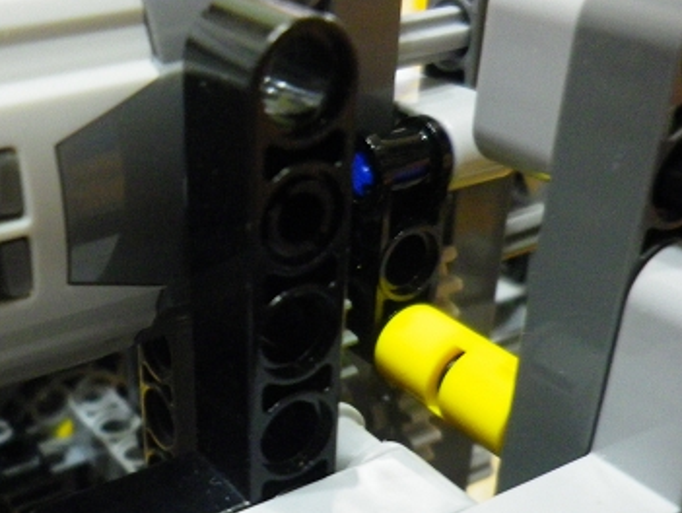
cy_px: 418
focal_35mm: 51
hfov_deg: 36.8
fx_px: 1006
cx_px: 192
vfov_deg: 28.0
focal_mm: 5
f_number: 3.2
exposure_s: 1/4
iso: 400
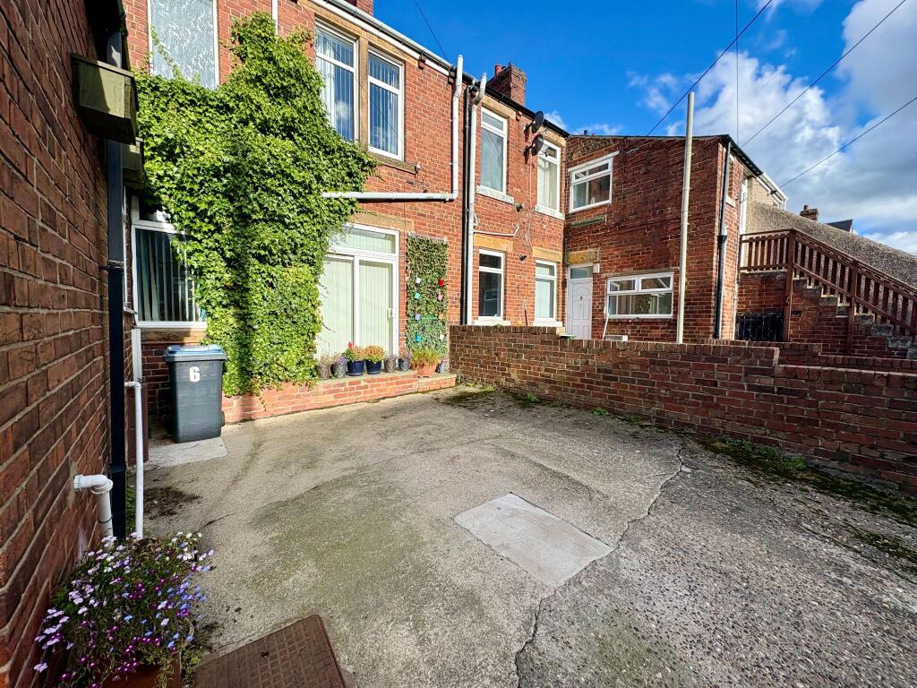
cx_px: 458
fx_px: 371
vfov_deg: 85.7
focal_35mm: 14
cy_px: 344
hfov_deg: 102.1
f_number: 2.2
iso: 50
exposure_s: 1/1143
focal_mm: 2.22
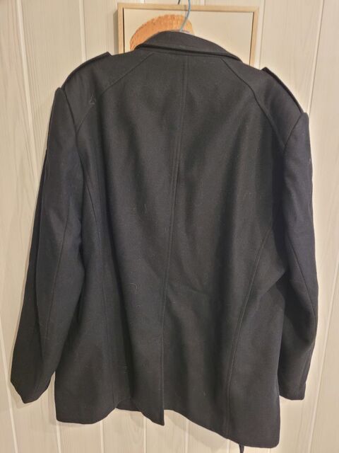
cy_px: 226
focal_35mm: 26
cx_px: 170
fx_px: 339
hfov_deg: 53.1
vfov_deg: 67.3
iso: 640
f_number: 1.8
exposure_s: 1/33
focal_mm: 5.4
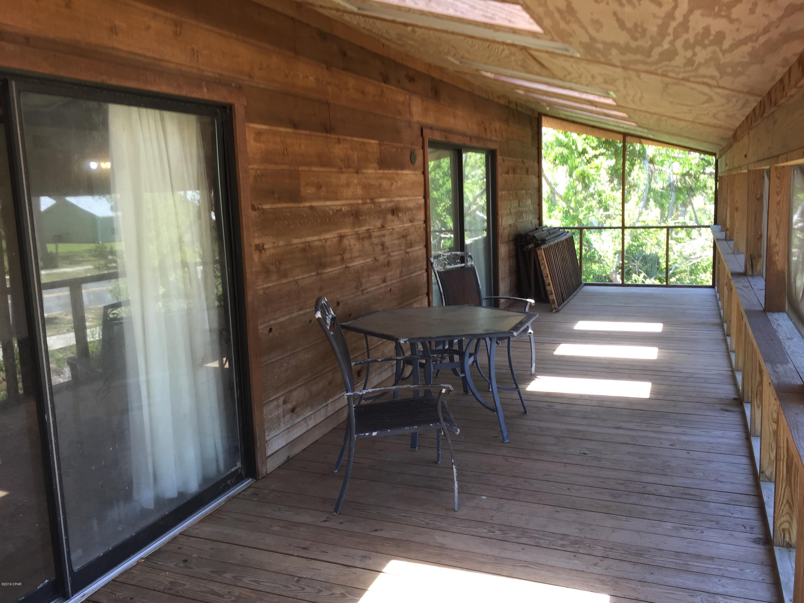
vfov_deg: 48.2
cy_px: 302
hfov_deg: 61.7
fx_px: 674
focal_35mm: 29
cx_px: 402
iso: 32
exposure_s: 1/60
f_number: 2.2
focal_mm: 4.15
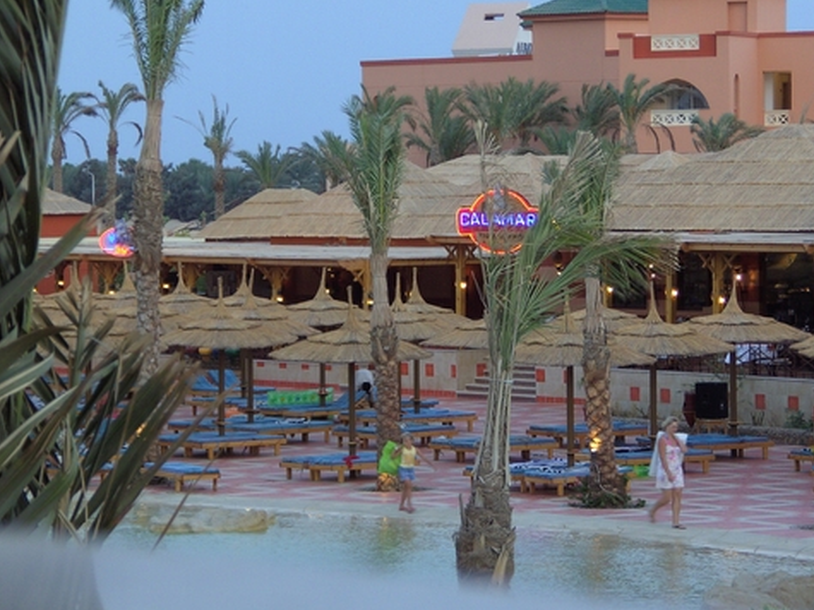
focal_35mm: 187
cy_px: 266
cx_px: 439
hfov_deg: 10.6
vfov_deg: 7.9
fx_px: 4396
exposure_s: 1/25
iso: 100
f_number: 4
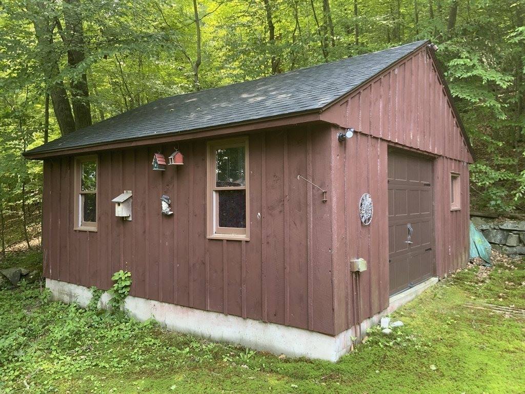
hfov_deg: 61.7
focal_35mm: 29
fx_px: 440
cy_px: 197
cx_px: 262
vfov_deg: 48.2
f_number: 1.8
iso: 64
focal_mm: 3
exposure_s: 1/119
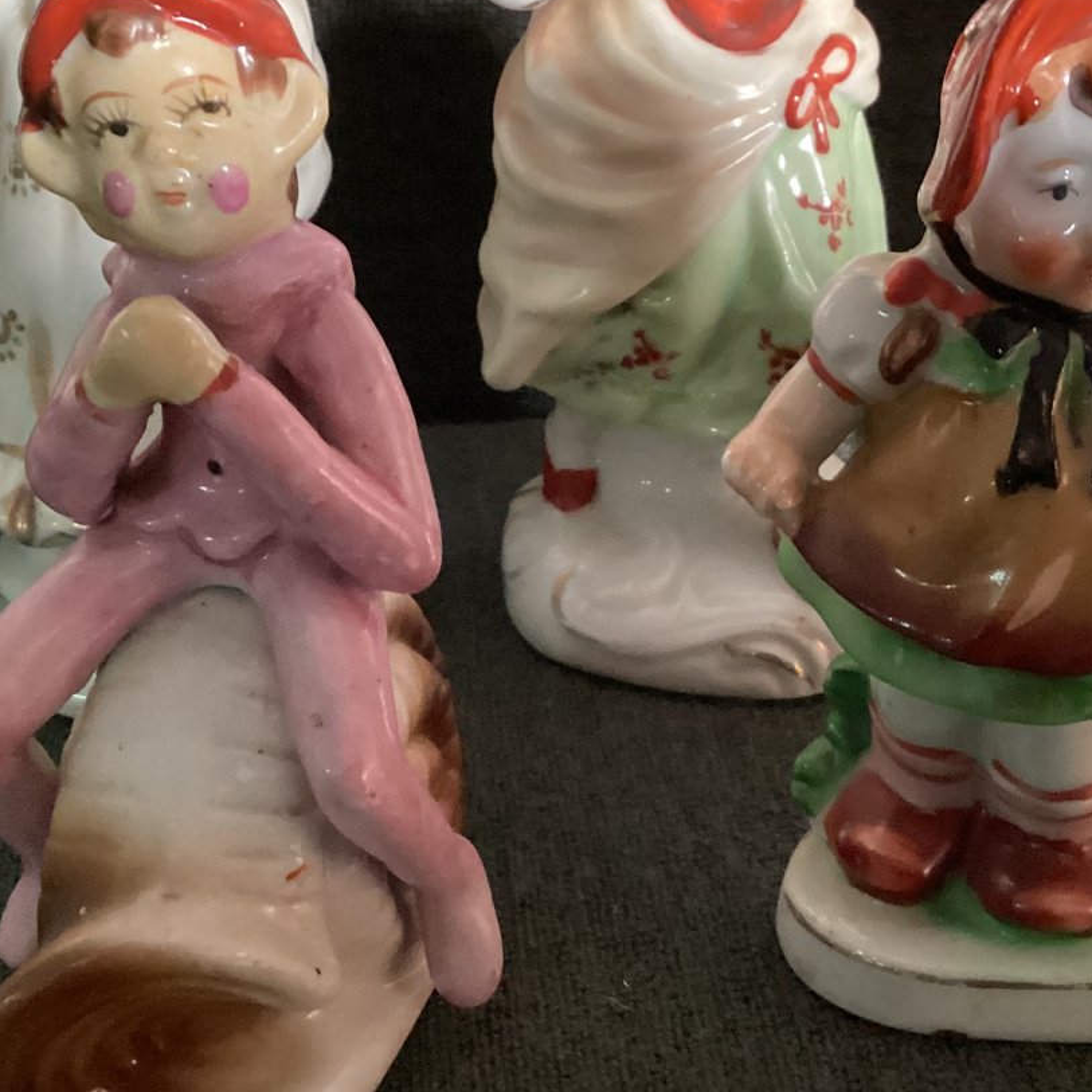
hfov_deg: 33.3
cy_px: 511
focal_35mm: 51
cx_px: 629
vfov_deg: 33.4
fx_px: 1820
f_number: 2.4
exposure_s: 1/30
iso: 500
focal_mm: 3.3
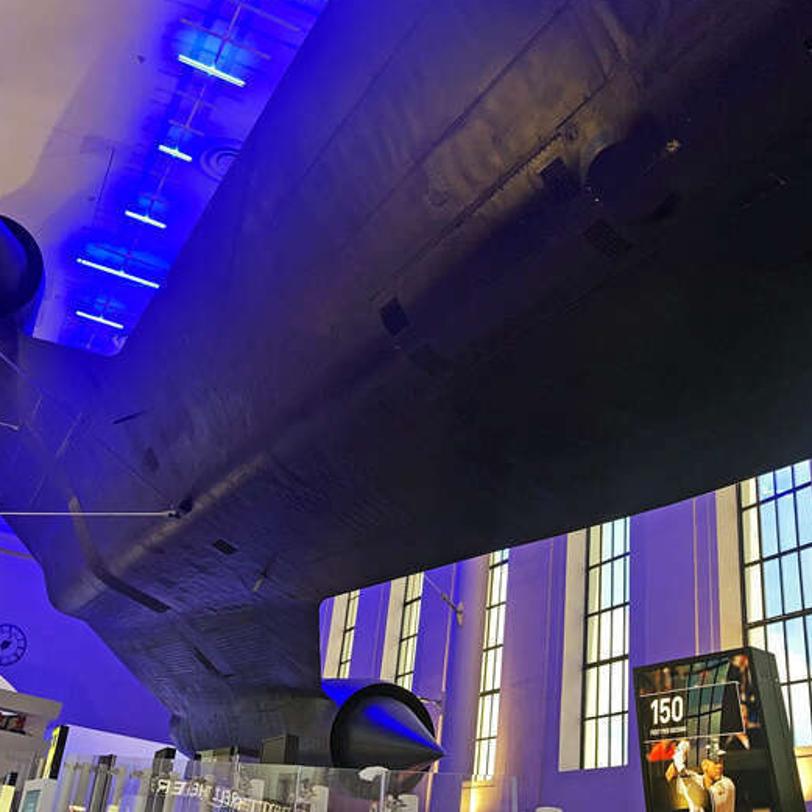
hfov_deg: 43.8
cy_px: 369
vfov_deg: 43.8
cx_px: 354
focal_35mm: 38
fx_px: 1008
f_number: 1.8
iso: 32
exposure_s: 1/17
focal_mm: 3.99
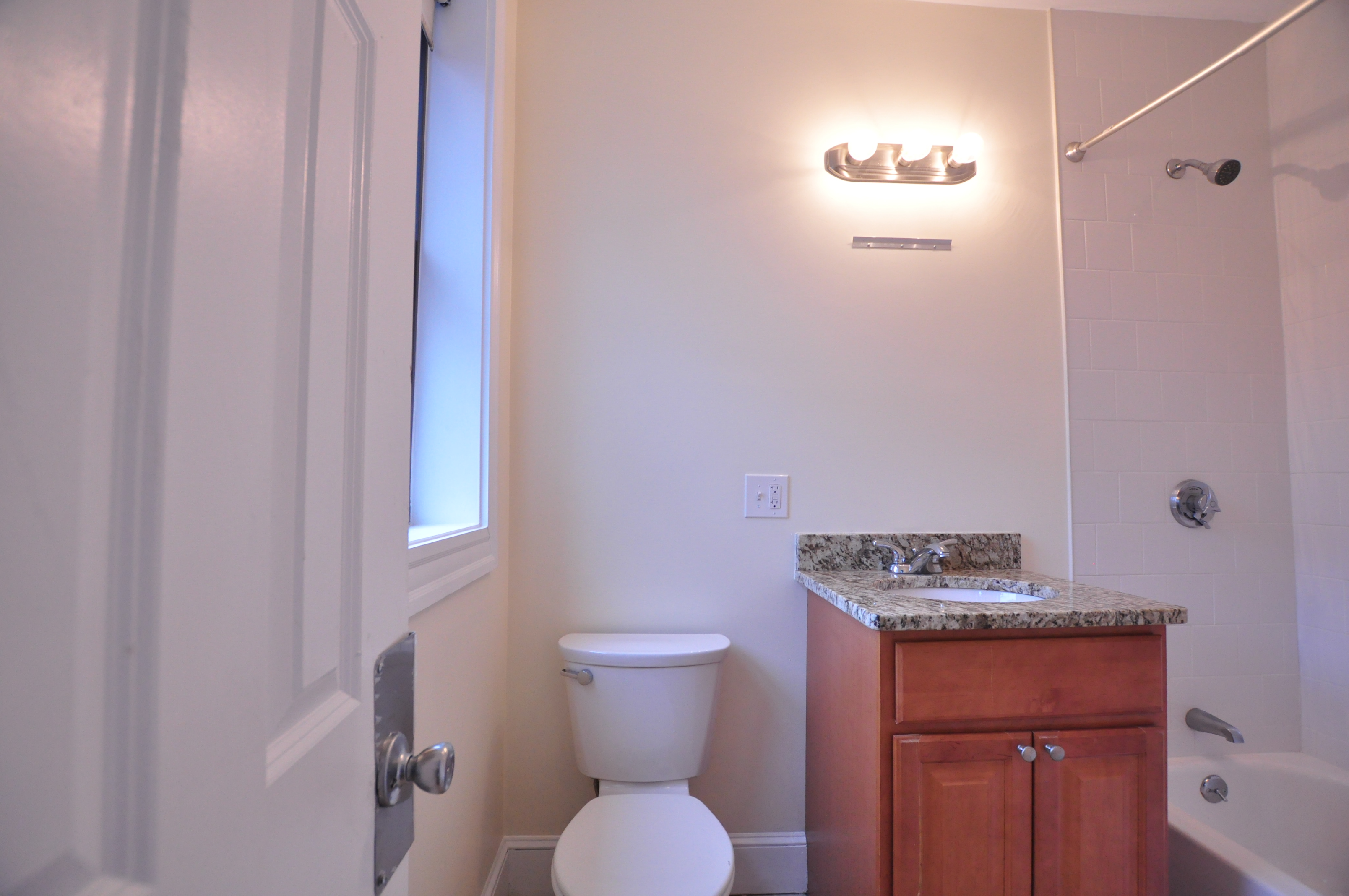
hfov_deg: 100.5
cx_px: 674
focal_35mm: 15
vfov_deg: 77.2
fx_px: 561
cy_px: 448
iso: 1000
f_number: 4.5
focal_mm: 10
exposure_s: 1/125
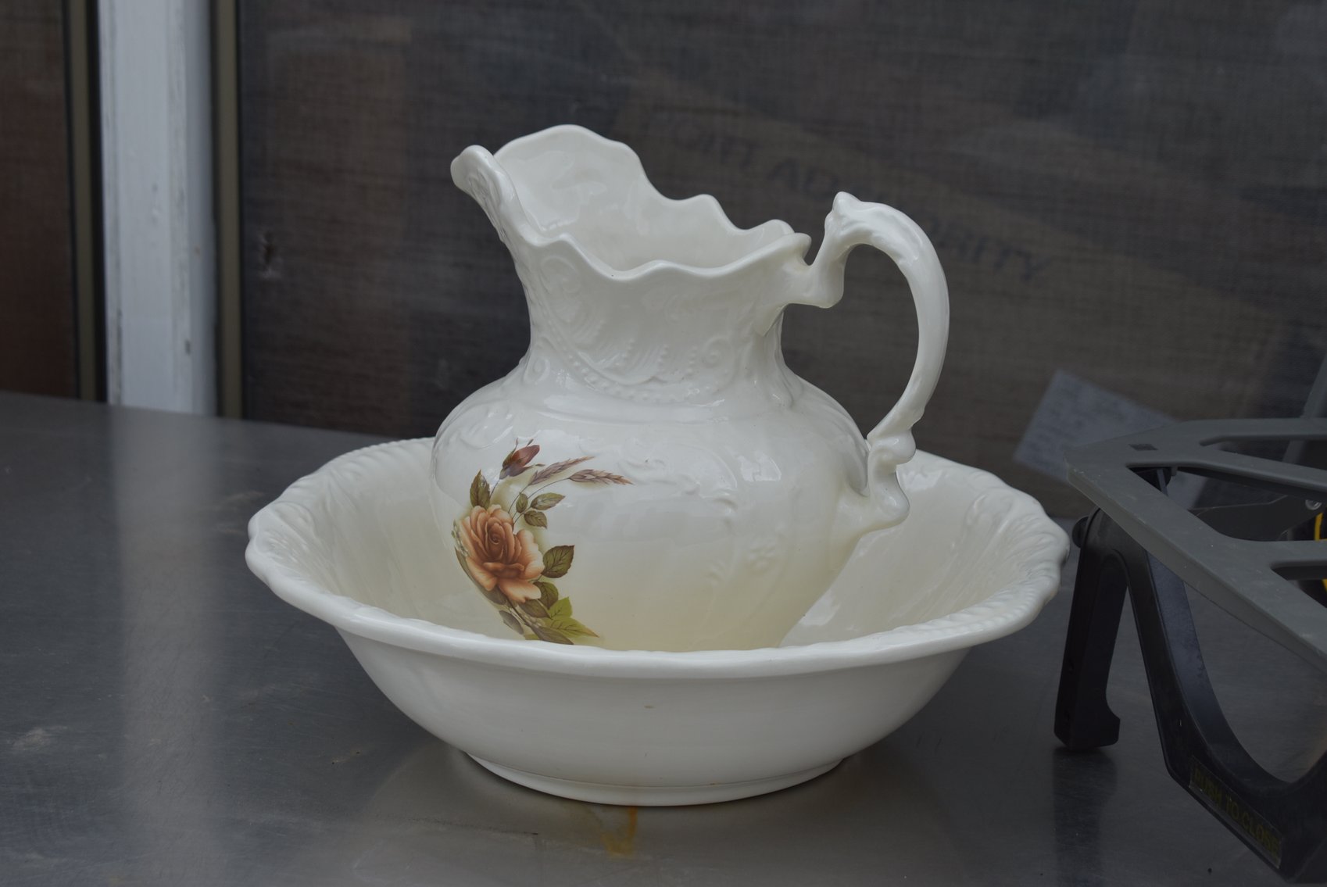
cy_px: 444
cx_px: 664
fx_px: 3043
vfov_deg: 16.6
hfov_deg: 24.6
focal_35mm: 82
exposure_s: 1/250
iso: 220
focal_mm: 55
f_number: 5.6
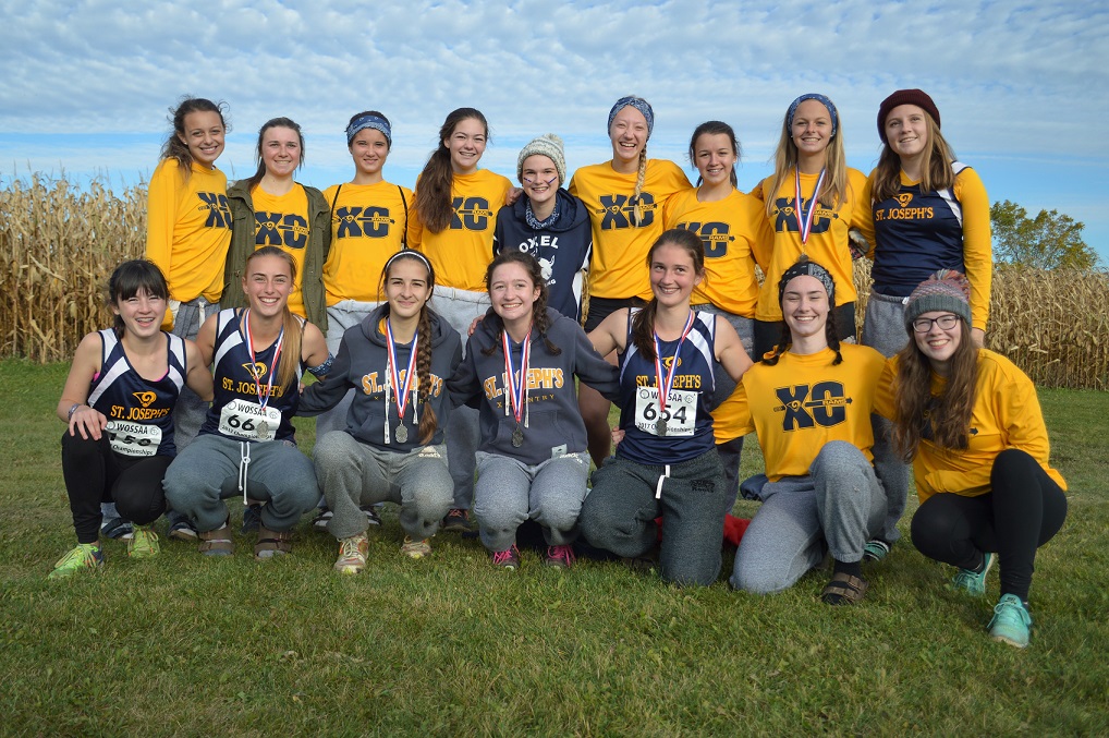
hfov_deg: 62.0
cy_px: 369
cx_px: 554
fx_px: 923
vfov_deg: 43.5
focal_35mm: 30
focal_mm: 20
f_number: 3.8
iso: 100
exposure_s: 1/640
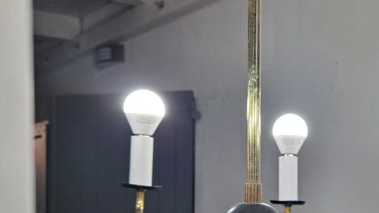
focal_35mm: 41
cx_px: 276
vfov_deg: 28.1
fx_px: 412
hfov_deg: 47.8
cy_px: 183
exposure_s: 1/50
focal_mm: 4.6
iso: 32
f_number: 2
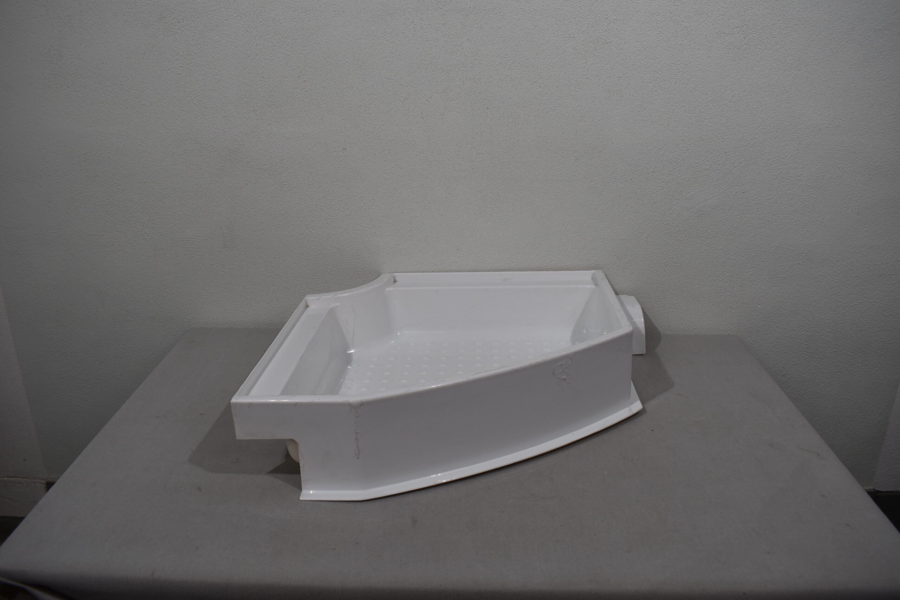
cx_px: 450
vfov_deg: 47.9
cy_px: 300
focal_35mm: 27
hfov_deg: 67.4
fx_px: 675
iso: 200
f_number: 5.6
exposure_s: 1/125
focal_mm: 18
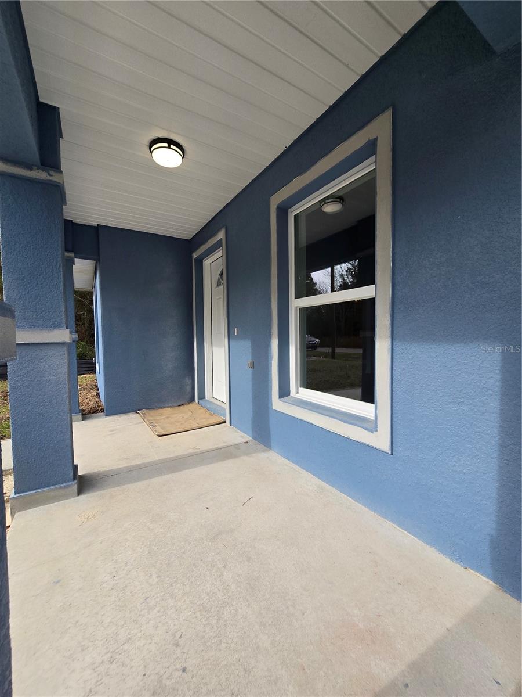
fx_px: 261
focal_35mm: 13
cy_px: 348
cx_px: 261
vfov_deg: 106.2
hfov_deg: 89.9
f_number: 2.2
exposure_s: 1/750
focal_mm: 2.2
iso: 50
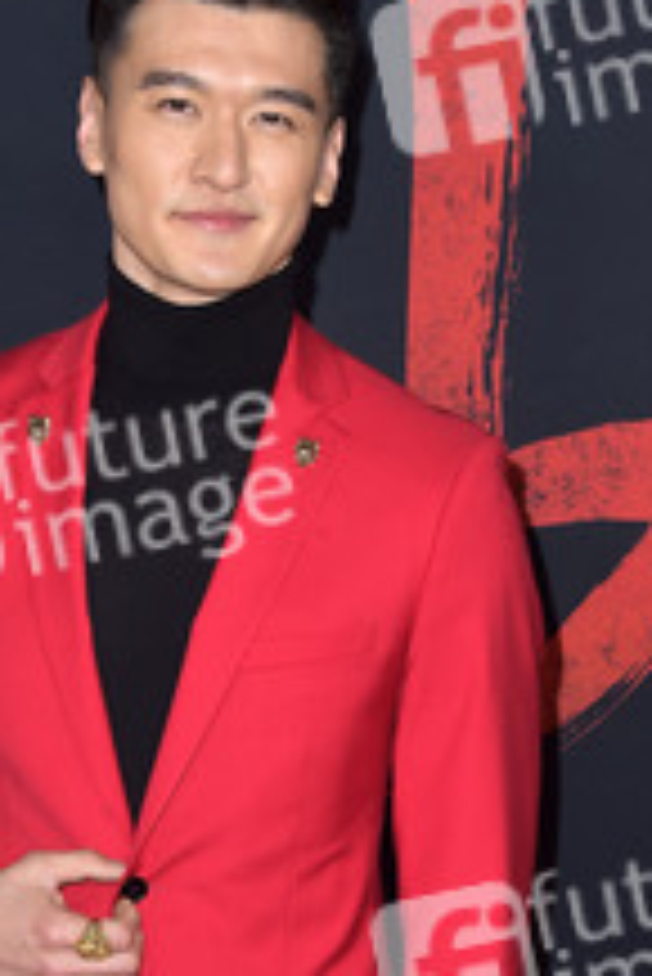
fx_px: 3255
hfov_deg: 11.4
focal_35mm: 120
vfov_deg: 17.0
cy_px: 724
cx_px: 196
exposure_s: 1/250
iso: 400
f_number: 7.1
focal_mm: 65
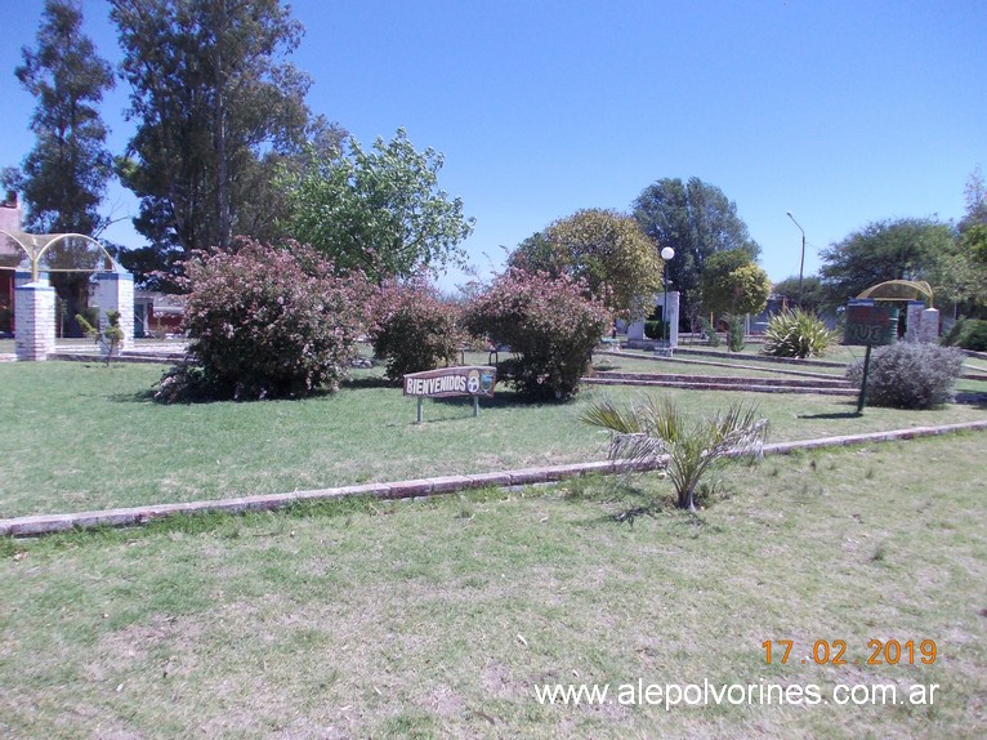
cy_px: 370
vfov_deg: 49.7
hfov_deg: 63.5
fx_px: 798
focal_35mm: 28
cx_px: 494
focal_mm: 4
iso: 80
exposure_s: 1/320
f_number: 5.4
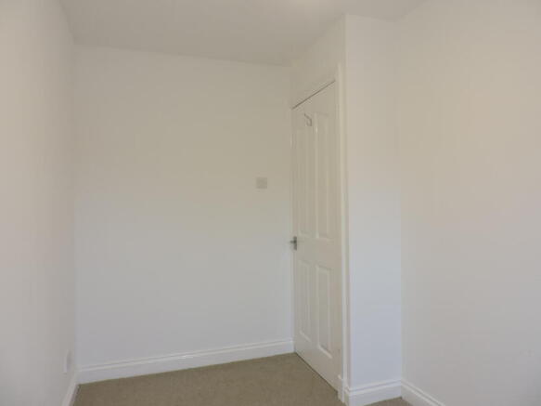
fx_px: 375
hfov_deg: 71.6
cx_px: 270
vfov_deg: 56.8
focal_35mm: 24
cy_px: 203
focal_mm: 4.3
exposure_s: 1/30
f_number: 3
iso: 360
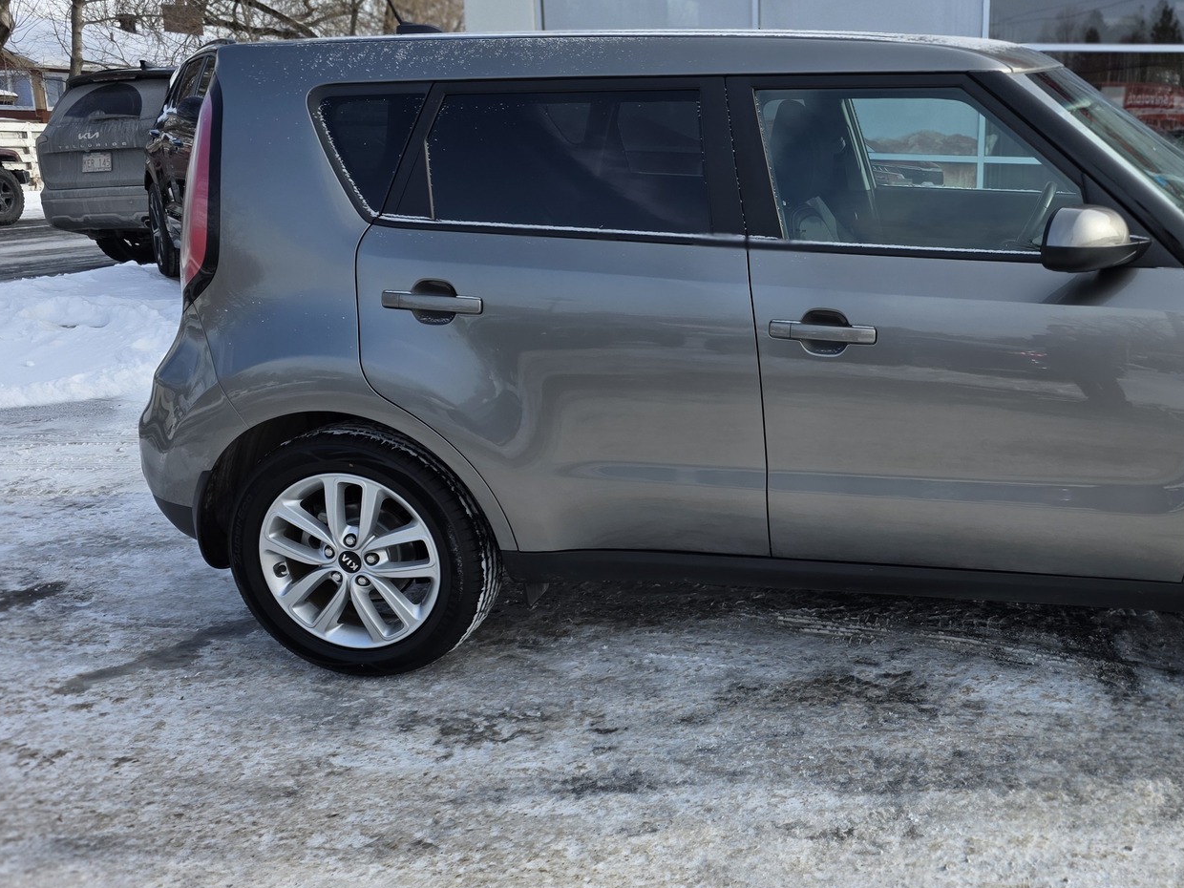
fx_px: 1300
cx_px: 914
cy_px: 473
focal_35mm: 38
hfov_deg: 46.9
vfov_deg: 37.7
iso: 80
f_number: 1.7
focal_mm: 6.3
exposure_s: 1/2805
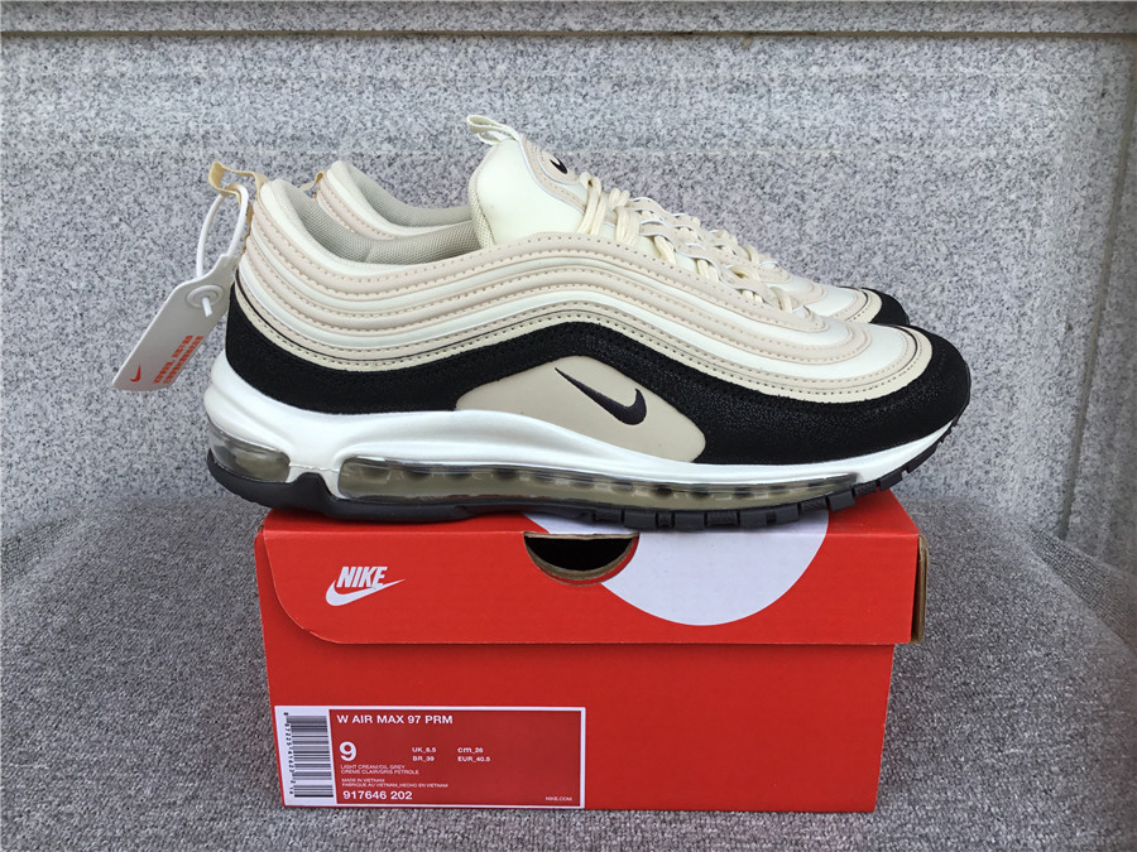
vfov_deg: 45.4
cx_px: 568
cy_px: 426
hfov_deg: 58.4
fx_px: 1018
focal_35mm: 31
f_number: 2.4
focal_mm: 3.3
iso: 25
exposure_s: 1/448
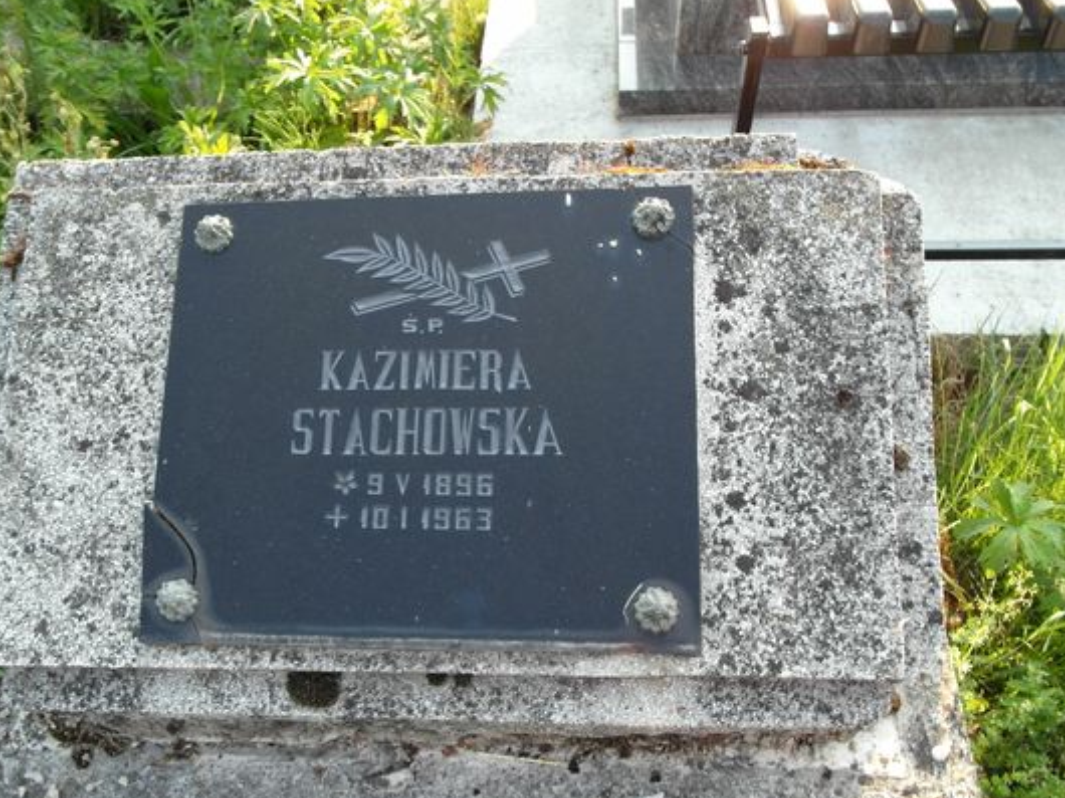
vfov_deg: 47.9
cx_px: 474
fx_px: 892
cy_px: 474
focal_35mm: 29
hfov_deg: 61.5
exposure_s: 1/90
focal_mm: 5.2
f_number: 3.4
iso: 100
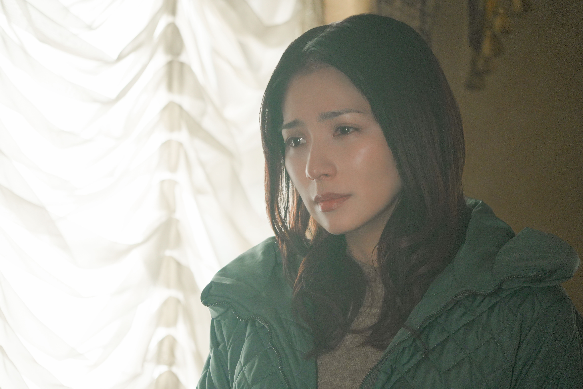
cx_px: 292
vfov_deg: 5.7
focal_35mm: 240
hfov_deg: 8.6
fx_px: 3886
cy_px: 194
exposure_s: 1/100
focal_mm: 240
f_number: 6.3
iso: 1000
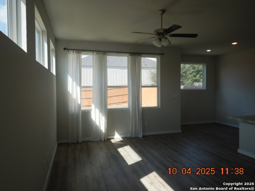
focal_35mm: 24
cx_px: 128
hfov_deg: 71.6
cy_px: 96
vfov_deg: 56.8
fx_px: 177
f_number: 2.8
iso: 125
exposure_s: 1/640
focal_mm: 4.3
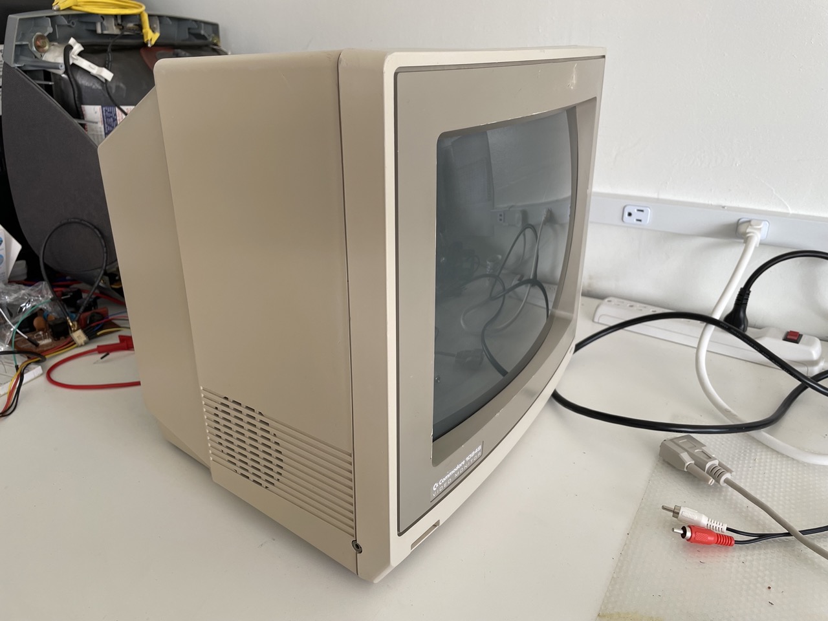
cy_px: 310
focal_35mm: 26
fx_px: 622
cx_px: 414
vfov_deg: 53.1
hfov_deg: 67.3
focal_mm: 4.2
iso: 40
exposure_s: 1/121
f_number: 1.6
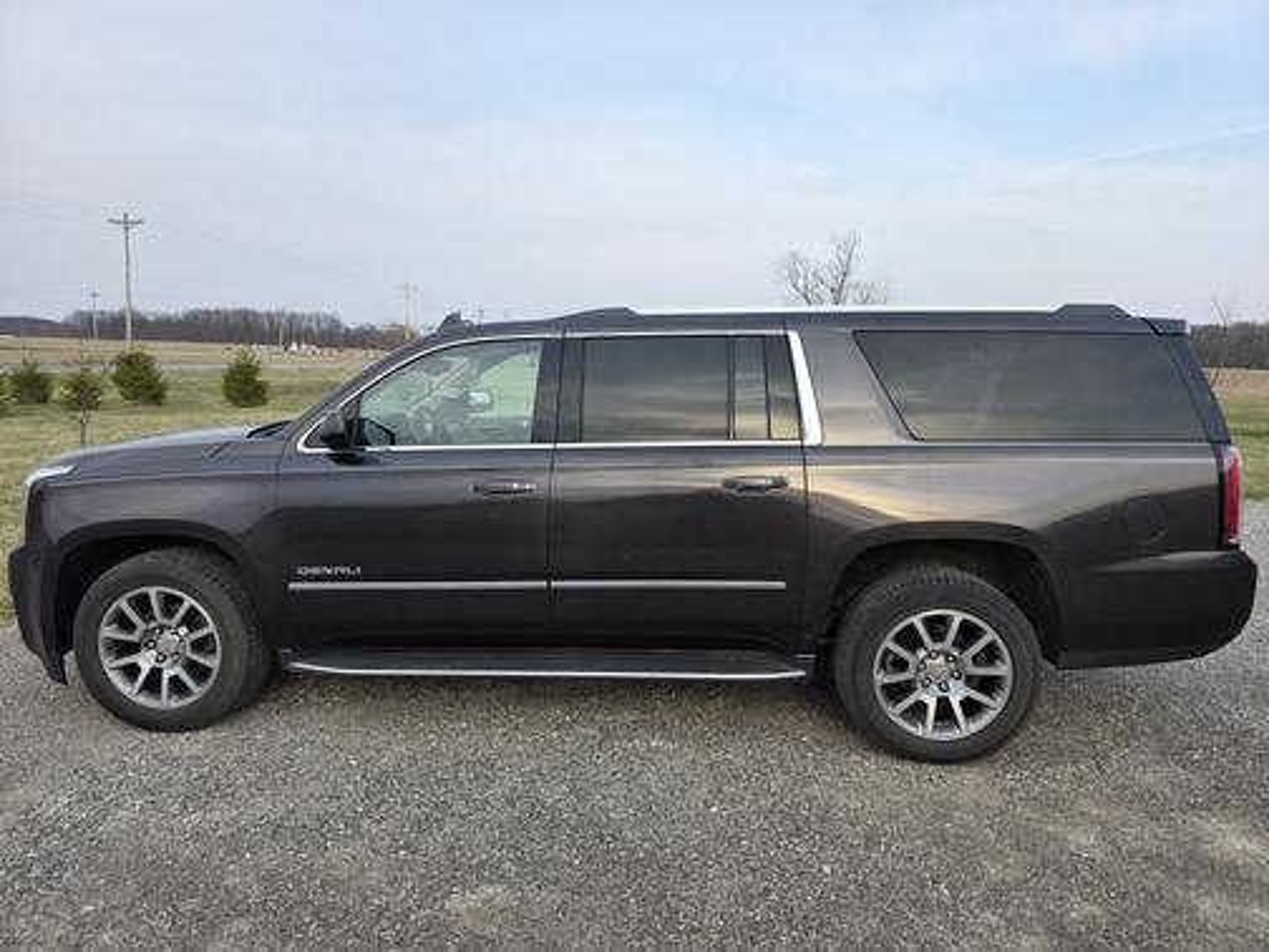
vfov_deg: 58.9
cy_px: 476
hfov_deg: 73.9
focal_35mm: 23
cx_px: 634
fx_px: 843
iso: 25
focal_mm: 6.3
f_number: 1.7
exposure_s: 1/359
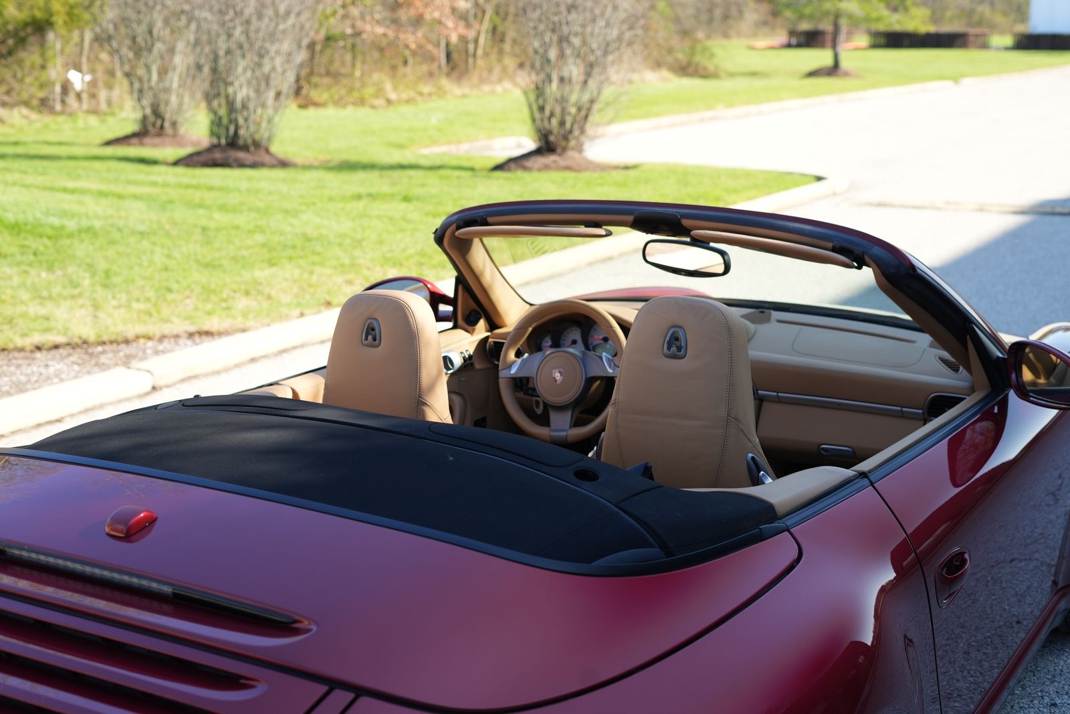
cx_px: 535
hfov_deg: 39.6
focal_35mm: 50
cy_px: 357
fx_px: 1486
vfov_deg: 27.0
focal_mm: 50
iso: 250
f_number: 4
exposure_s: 1/160
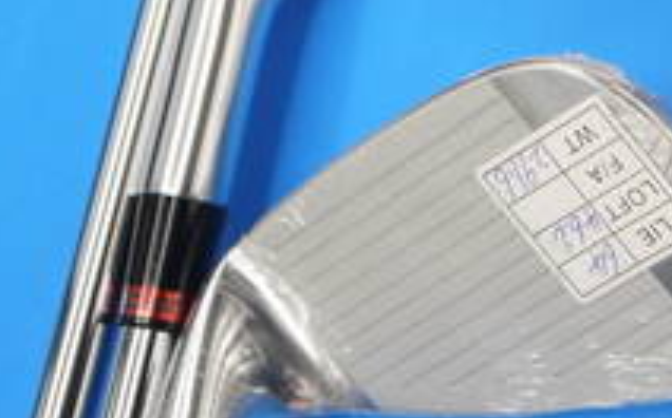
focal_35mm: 128
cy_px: -209
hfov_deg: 15.6
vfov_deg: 9.9
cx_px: 837
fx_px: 2342
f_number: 4.2
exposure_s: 1/60
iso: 160
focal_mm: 20
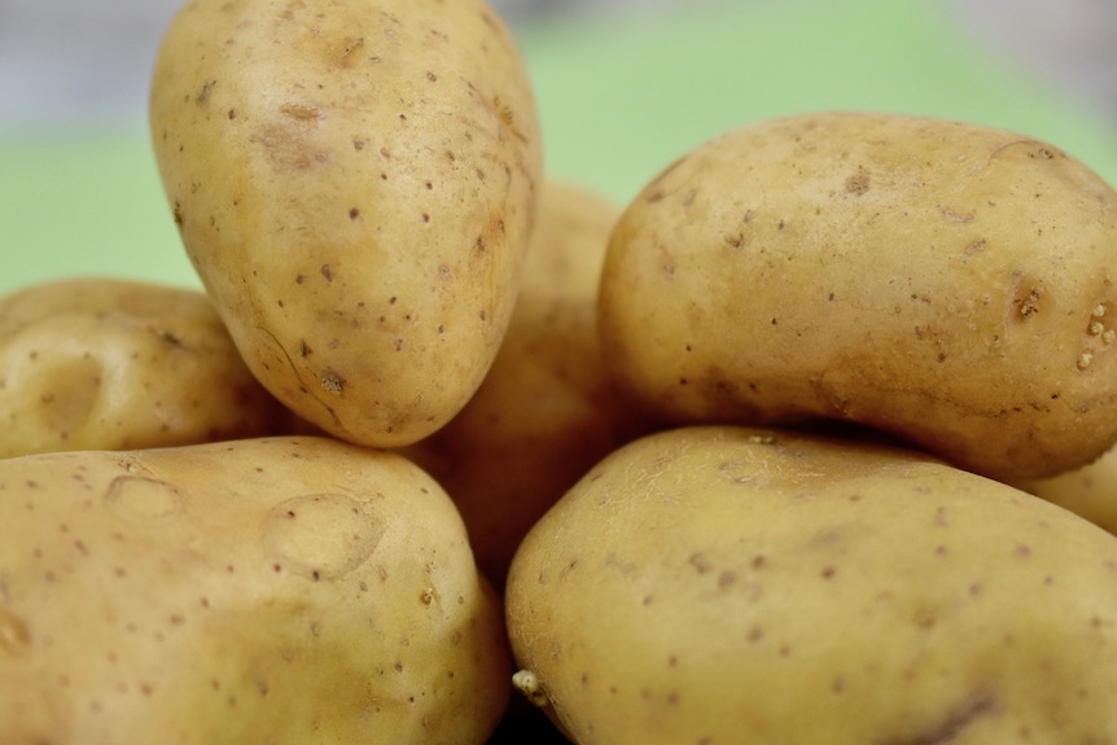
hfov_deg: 8.8
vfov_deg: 5.9
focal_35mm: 234
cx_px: 560
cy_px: 350
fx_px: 7253
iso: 500
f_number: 3.3
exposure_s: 1/400
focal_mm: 105
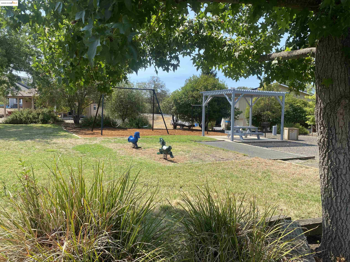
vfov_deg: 53.1
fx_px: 263
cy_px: 131
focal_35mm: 26
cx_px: 175
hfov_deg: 67.3
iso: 32
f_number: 1.8
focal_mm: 4.25
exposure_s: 1/1330
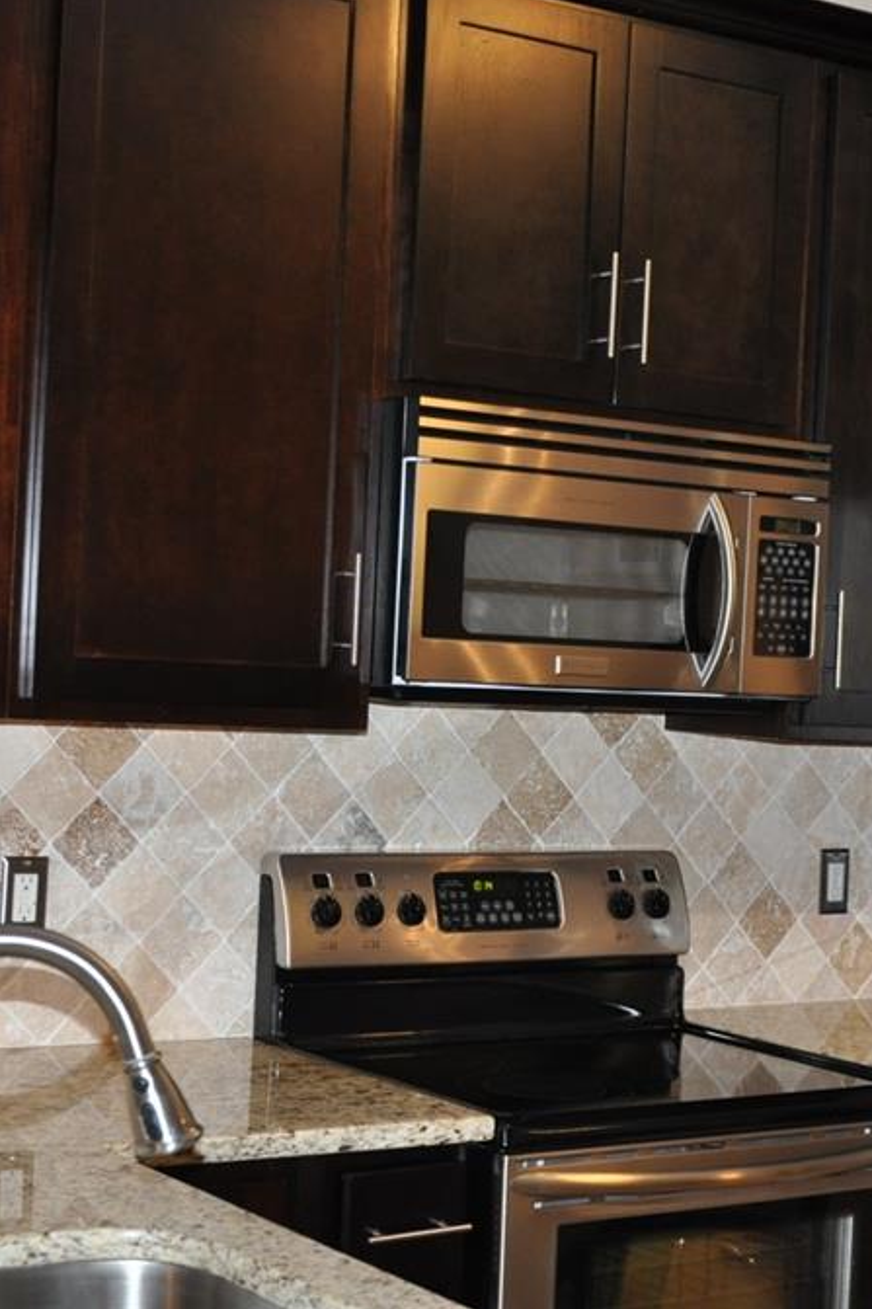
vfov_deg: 31.4
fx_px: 2326
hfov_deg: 21.2
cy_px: 648
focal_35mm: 64
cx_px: 434
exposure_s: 1/60
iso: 800
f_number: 4
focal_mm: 28
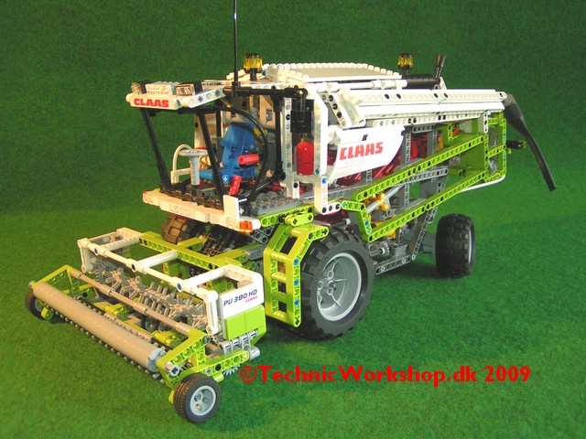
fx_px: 643
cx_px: 293
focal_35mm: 38
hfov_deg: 49.0
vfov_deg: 37.7
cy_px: 220
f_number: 2.8
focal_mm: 5.8
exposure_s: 1/40
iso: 80
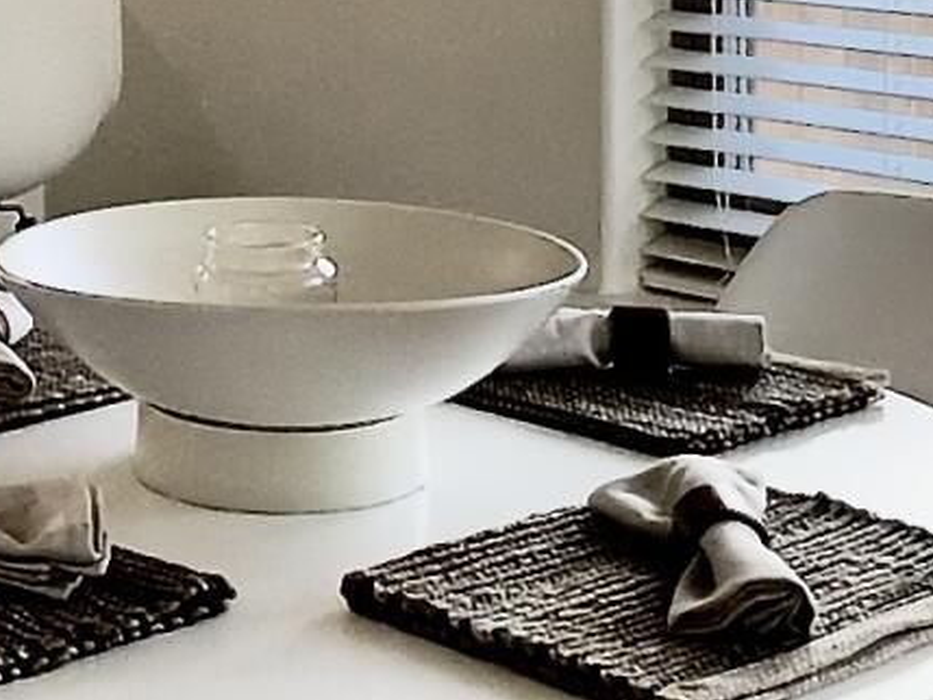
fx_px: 2453
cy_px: -175
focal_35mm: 91
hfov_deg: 21.1
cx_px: 102
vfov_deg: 15.6
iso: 200
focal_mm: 1.54
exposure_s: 1/120
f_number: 2.4
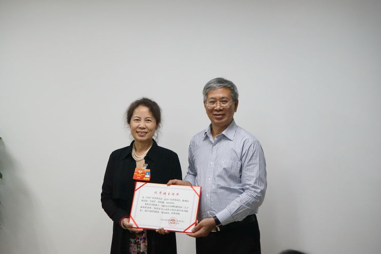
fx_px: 709
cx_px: 176
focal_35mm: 67
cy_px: 118
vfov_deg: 20.3
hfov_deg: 30.1
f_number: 8
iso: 6400
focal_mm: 62
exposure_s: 1/160
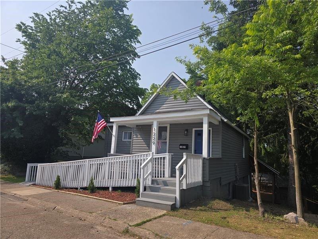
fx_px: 211
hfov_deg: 73.9
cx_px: 159
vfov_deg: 58.9
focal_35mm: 23
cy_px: 120
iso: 12
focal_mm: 6.3
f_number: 1.7
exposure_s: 1/832
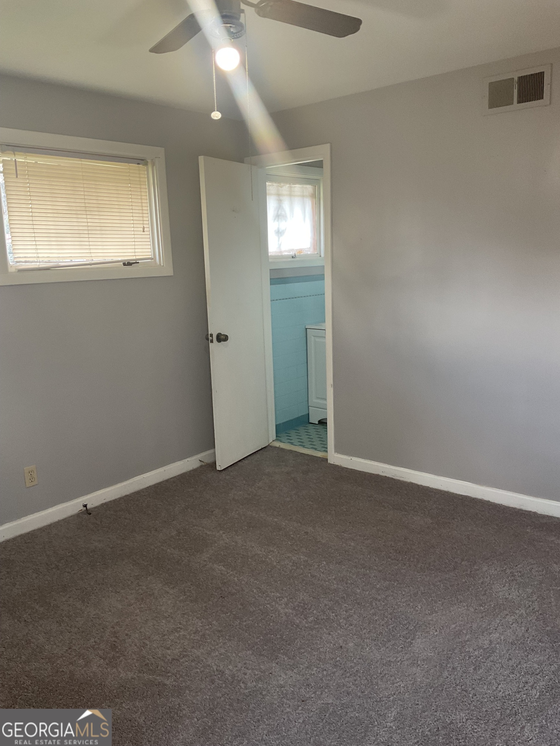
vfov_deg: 61.7
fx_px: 626
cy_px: 373
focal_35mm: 29
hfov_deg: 48.2
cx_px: 280
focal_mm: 3
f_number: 1.8
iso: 80
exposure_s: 1/60
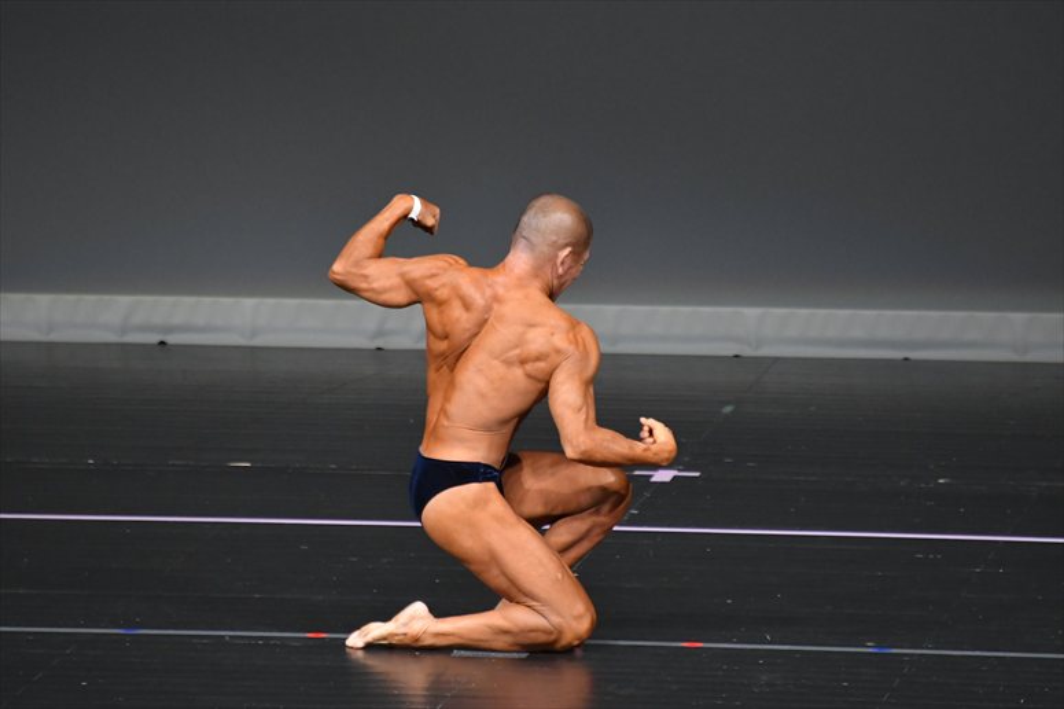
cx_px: 532
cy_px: 354
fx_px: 13294
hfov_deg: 4.6
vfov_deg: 3.1
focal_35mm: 450
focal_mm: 300
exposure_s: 1/400
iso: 4000
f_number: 5.6
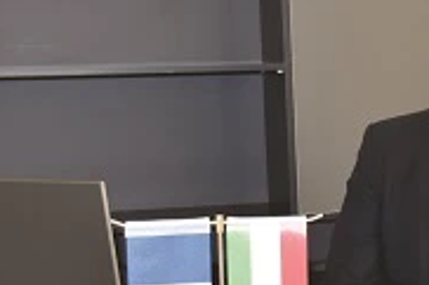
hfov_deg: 16.9
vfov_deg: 12.0
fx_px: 1353
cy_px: 203
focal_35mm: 114
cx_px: 570
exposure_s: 1/80
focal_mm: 23
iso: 800
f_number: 3.8
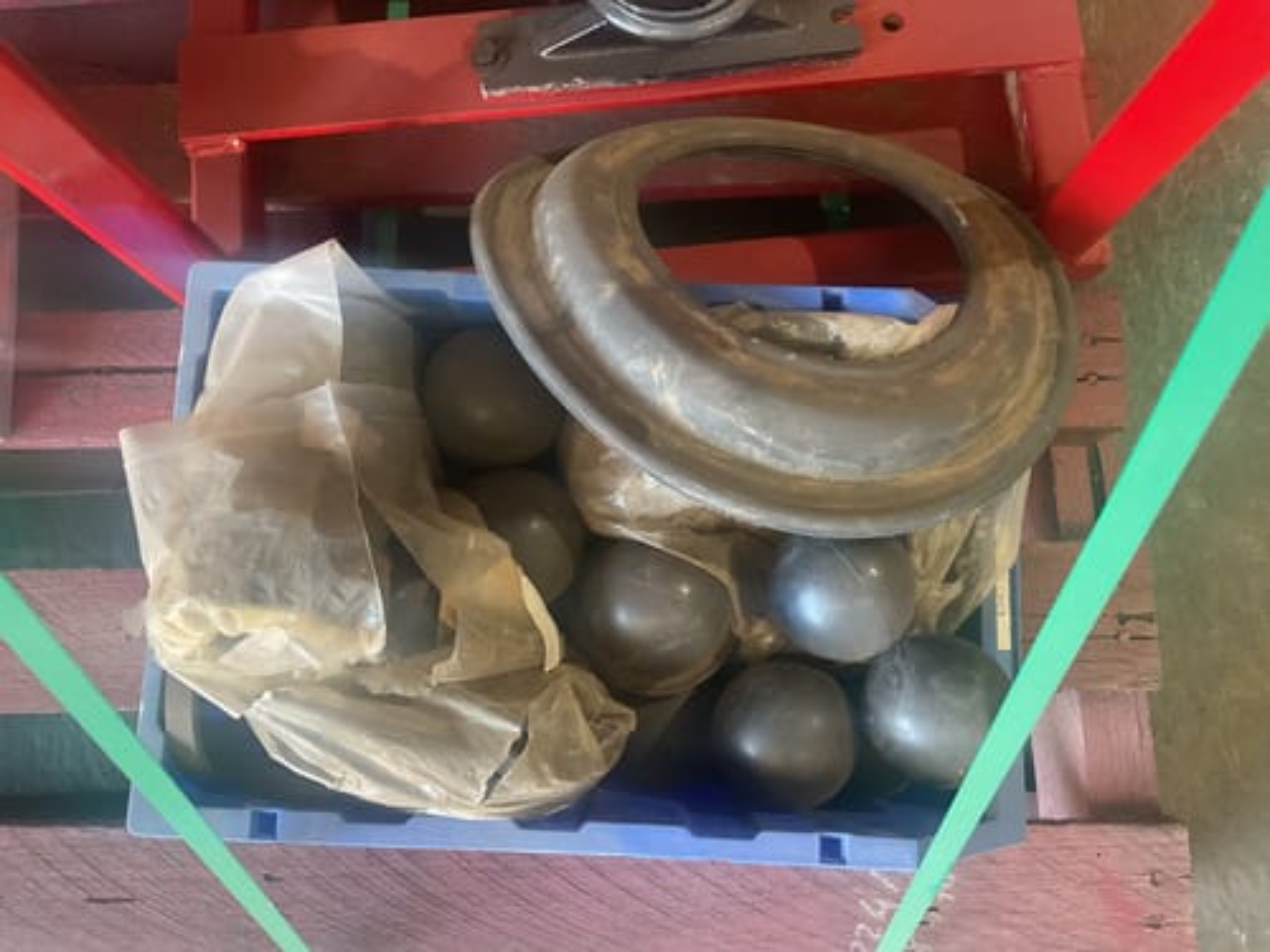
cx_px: 635
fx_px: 1064
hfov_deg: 61.7
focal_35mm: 29
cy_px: 476
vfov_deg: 48.2
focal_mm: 3
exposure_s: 1/60
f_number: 1.8
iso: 250
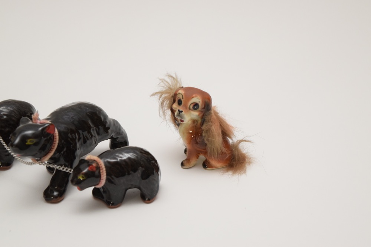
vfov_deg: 16.6
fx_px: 850
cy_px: 124
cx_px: 186
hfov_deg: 24.6
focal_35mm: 82
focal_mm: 55
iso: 1800
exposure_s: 1/60
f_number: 5.6
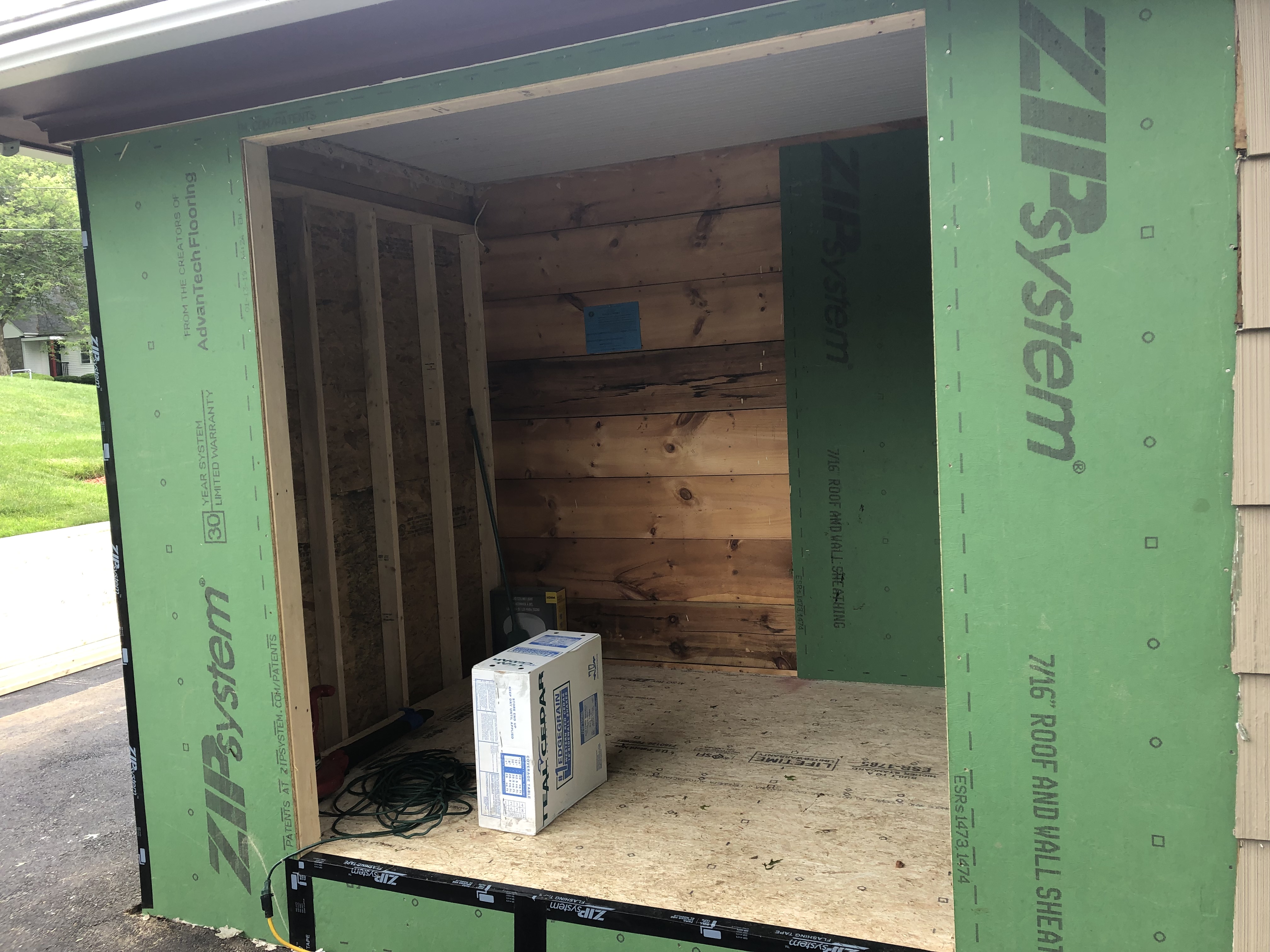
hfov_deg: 63.4
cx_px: 635
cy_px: 476
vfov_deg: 49.7
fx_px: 1027
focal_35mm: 28
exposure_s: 1/120
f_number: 1.8
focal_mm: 3.99
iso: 32
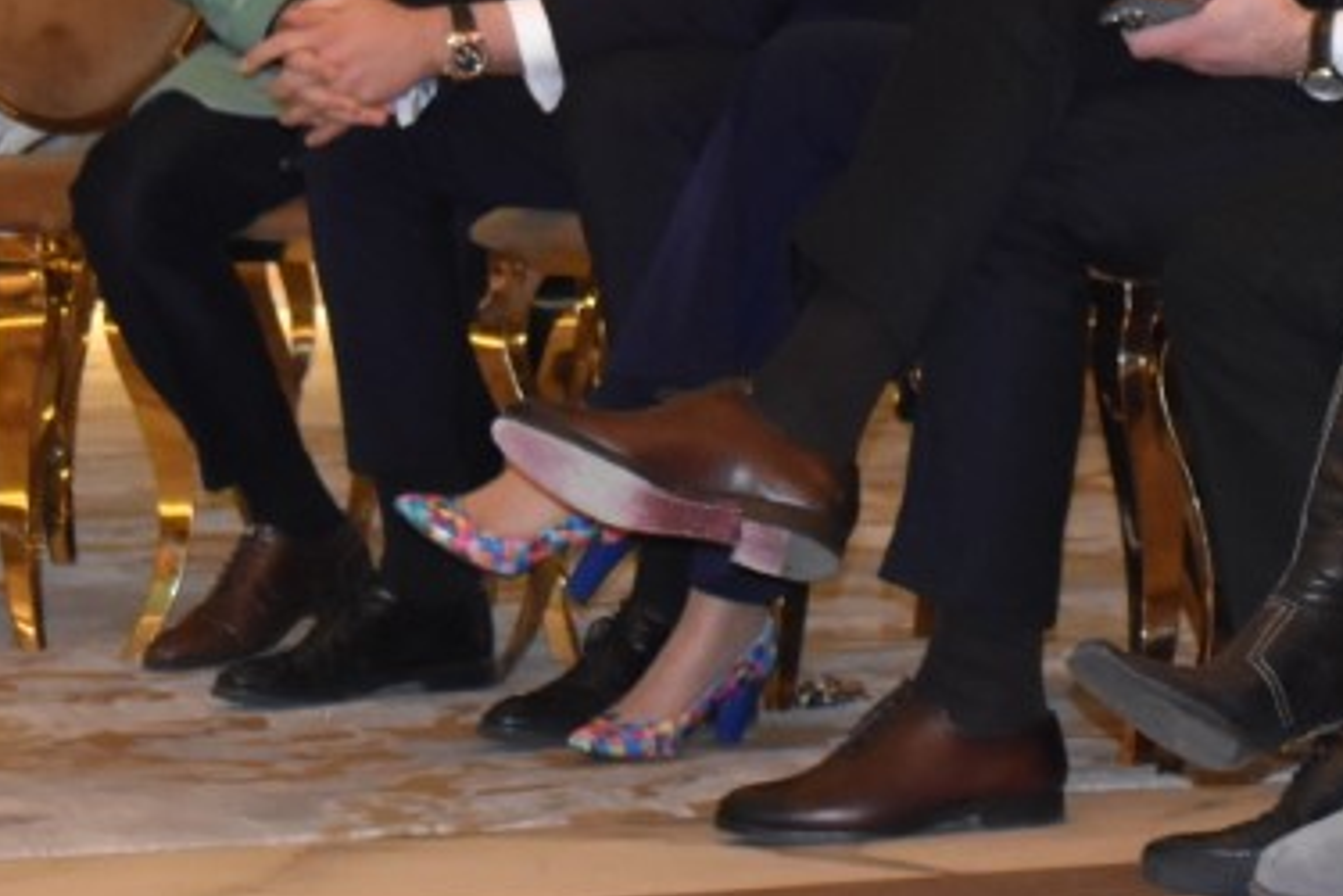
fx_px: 9458
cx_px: 1508
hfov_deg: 8.1
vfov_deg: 5.4
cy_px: -380
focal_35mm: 254
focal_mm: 55
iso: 2500
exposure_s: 1/60
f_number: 5.6
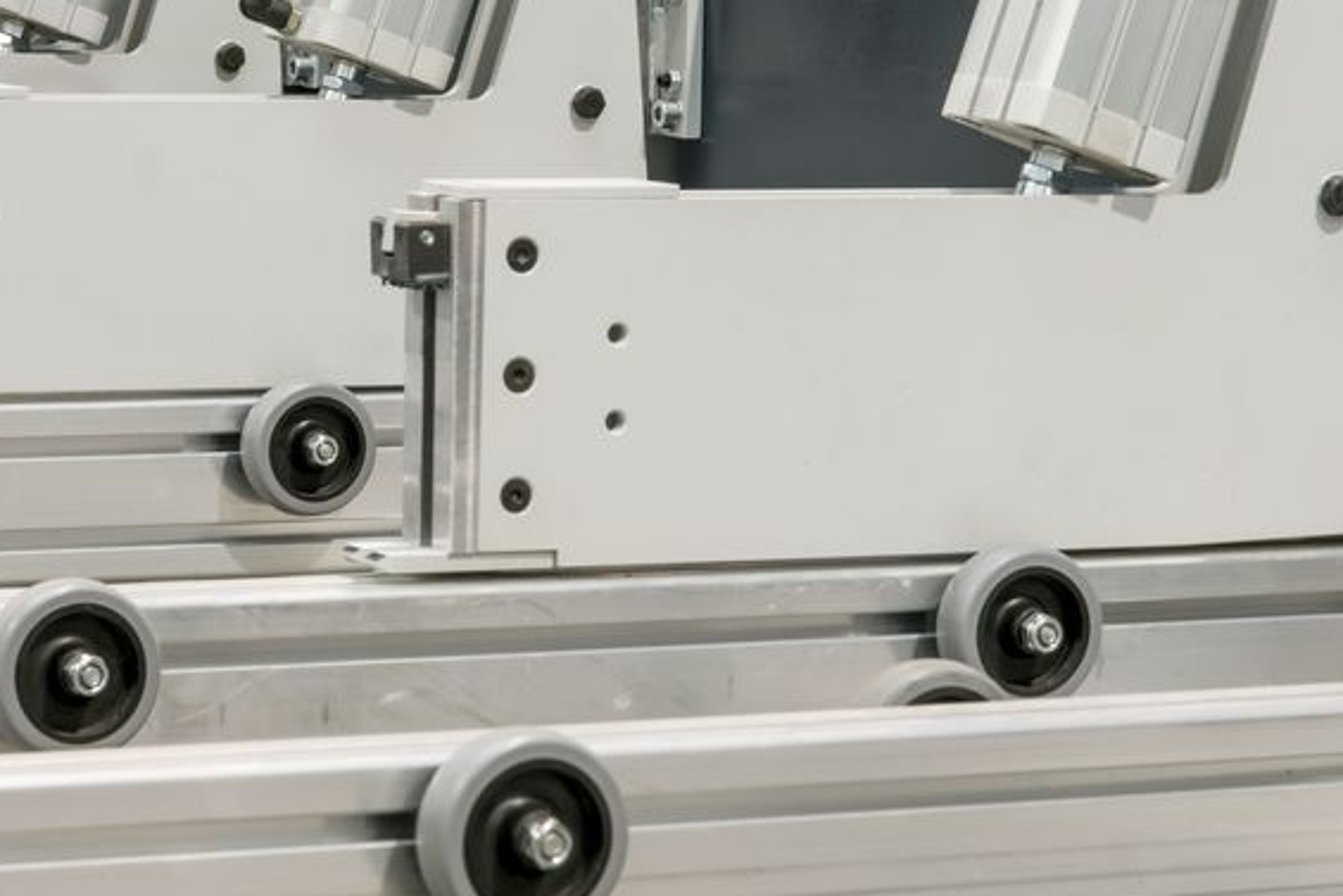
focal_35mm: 170
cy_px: 283
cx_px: 442
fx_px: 6343
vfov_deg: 8.1
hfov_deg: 12.1
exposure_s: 1/1.67
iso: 500
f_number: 22
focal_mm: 120
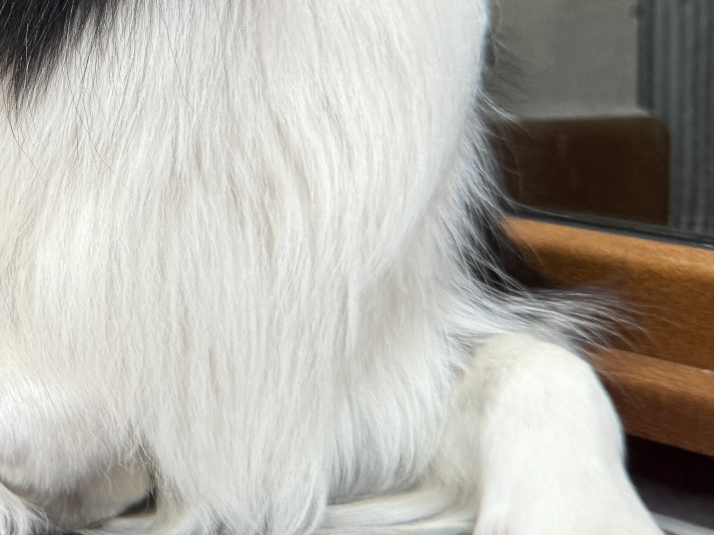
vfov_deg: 17.9
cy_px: 52
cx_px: -252
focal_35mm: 81
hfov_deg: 21.5
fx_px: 1671
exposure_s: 1/84
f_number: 1.78
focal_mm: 6.86
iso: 200
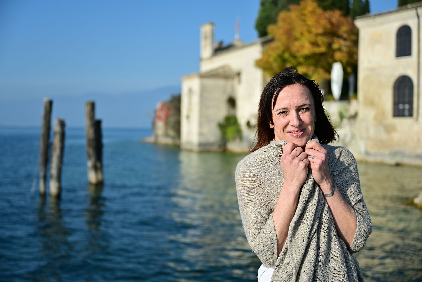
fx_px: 527
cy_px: 141
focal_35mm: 45
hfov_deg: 43.6
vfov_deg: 29.9
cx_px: 211
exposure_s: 1/2000
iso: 64
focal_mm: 45
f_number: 2.8
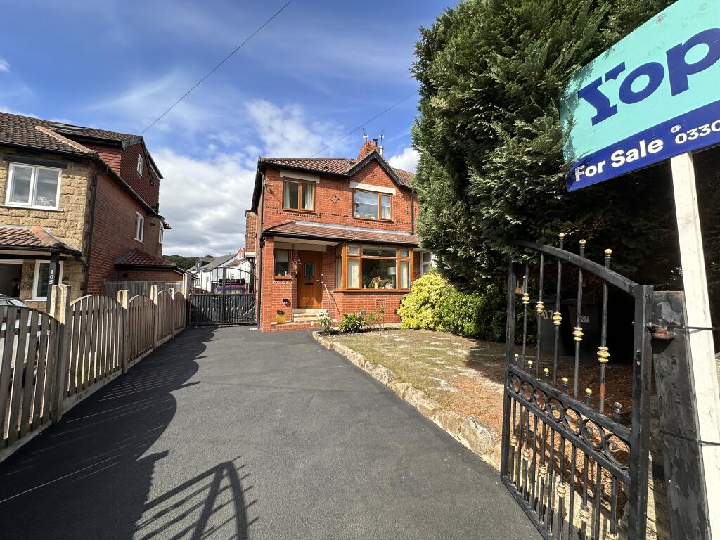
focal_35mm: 14
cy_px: 270
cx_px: 360
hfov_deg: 102.1
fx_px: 291
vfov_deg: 85.7
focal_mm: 2.22
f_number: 2.2
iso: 50
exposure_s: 1/1319
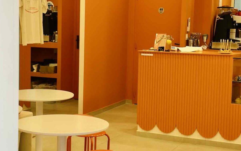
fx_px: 361
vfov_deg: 23.5
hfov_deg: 36.9
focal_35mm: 55
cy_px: 69
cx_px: 124
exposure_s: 1/121
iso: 100
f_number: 1.78
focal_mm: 6.86
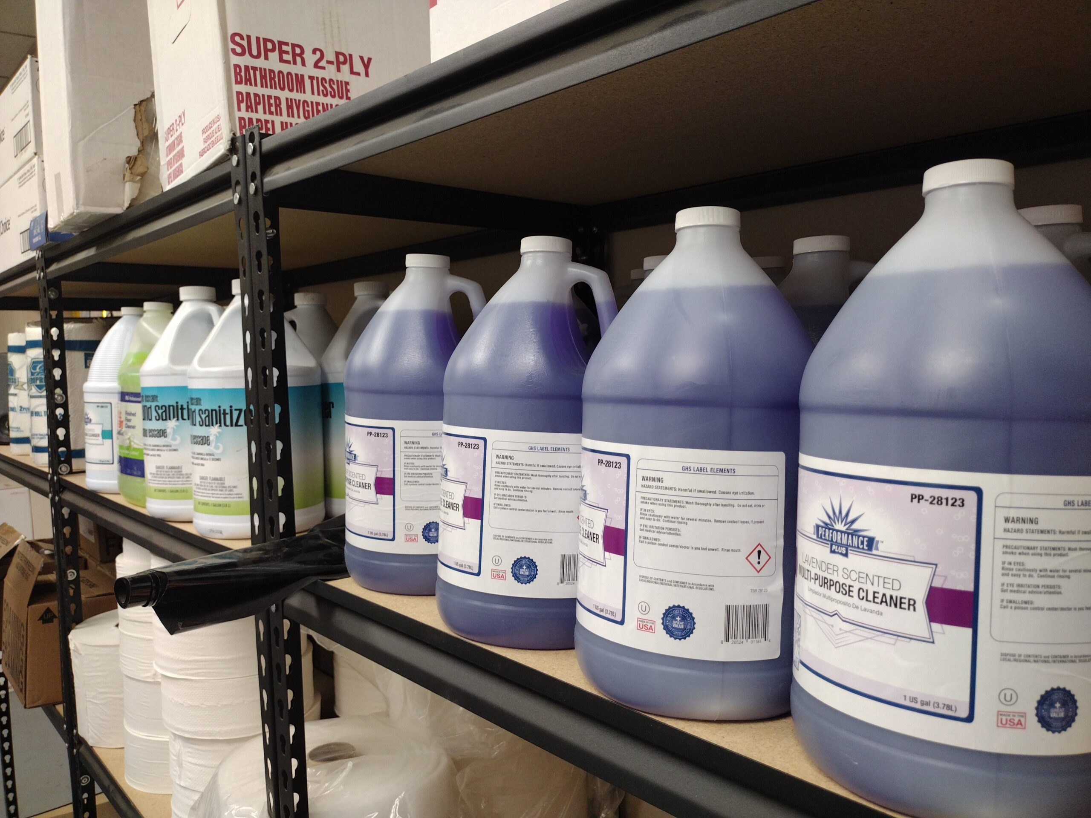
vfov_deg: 51.4
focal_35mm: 27
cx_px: 546
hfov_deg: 65.3
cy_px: 409
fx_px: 851
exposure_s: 1/40
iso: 176
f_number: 1.7
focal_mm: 4.71
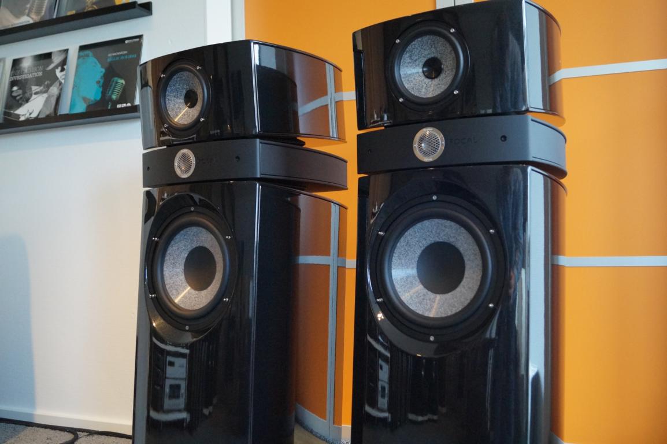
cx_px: 334
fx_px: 611
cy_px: 222
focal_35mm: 33
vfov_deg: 39.9
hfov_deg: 57.3
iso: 3200
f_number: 4
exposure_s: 1/160
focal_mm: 22
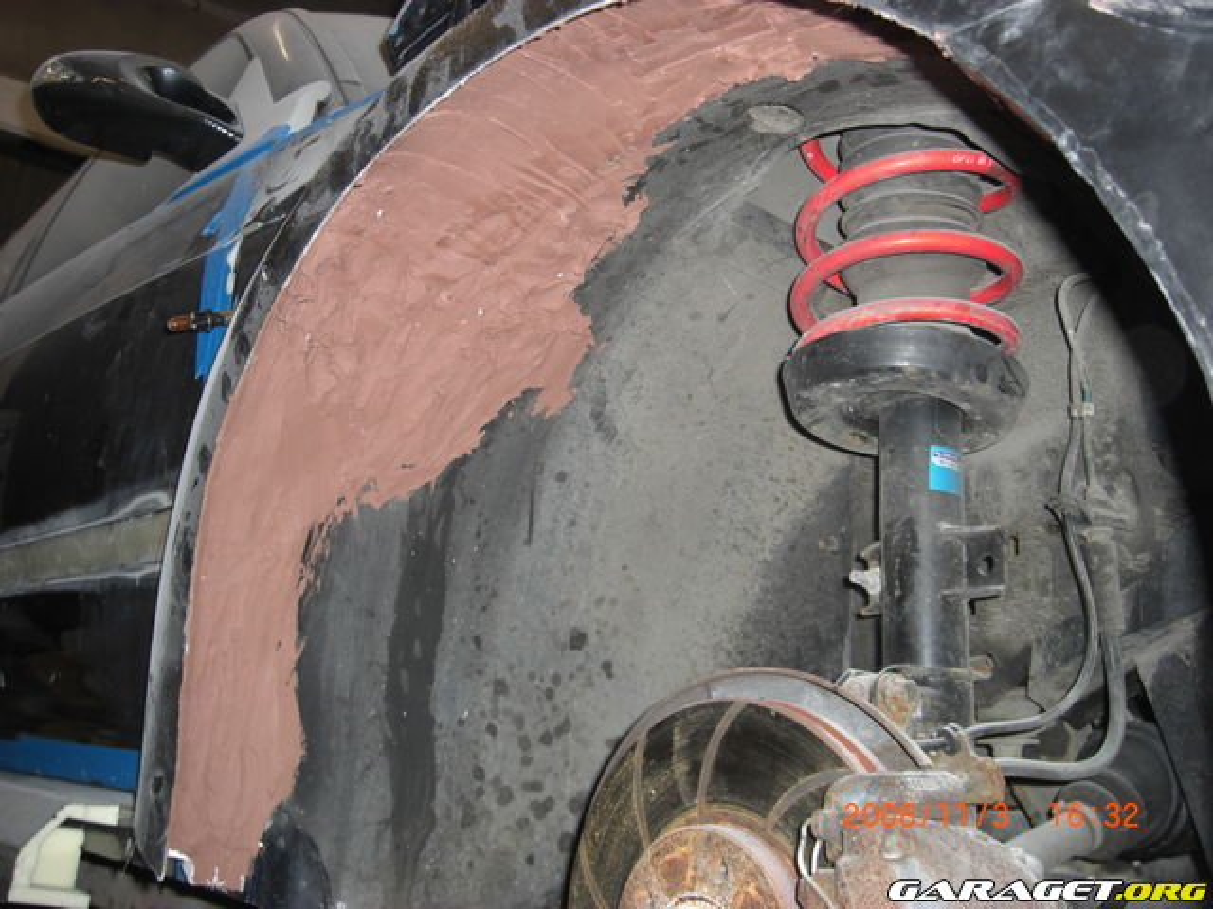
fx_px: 1332
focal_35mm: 38
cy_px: 454
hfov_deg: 49.0
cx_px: 606
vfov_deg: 37.7
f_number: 2.8
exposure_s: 1/60
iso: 100
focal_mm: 7.9
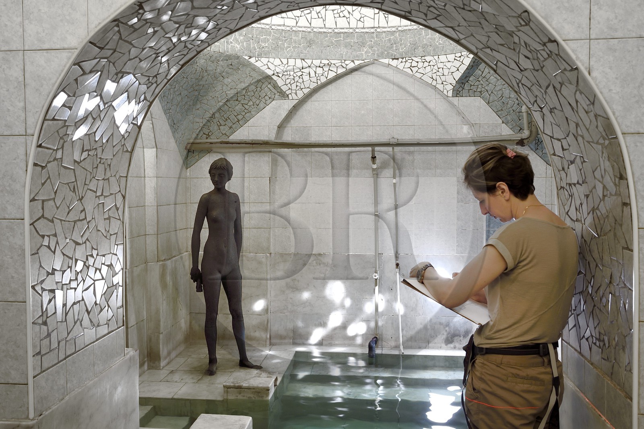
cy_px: 214
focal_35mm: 34
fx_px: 608
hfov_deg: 55.8
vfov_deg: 38.9
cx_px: 322
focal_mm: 34
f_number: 9
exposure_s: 1/20
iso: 1600
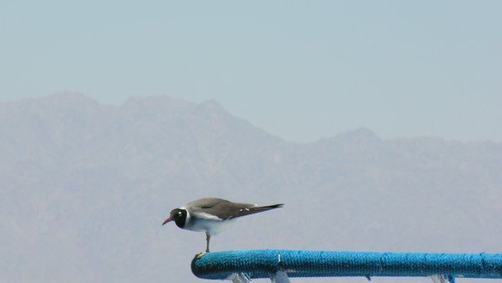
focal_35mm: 449
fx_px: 5977
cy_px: 130
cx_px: 209
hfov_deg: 4.8
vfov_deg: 2.7
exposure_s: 1/207
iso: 50
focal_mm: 89
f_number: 7.4
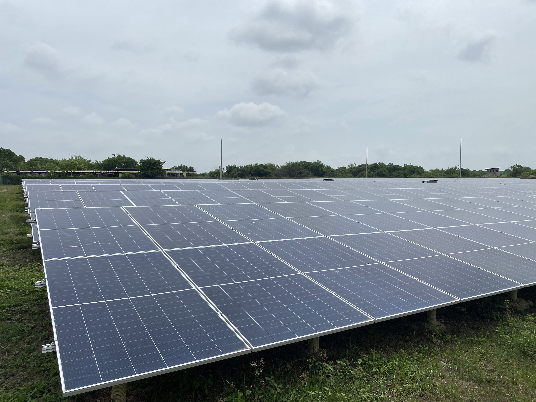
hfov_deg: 67.3
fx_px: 403
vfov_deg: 53.1
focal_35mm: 26
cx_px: 268
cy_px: 201
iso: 32
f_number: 1.8
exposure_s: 1/5747
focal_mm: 4.25
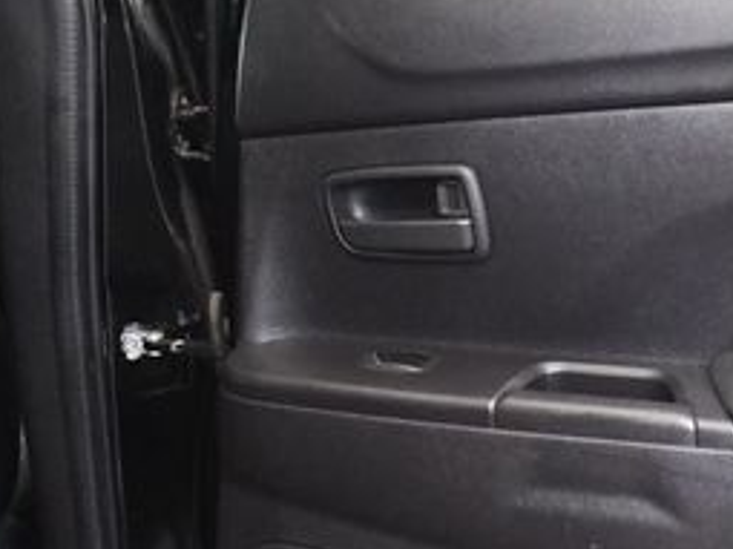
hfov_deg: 21.8
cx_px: 722
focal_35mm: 87
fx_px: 1841
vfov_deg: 16.9
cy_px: 408
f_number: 3.5
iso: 4500
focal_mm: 18
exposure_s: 1/60
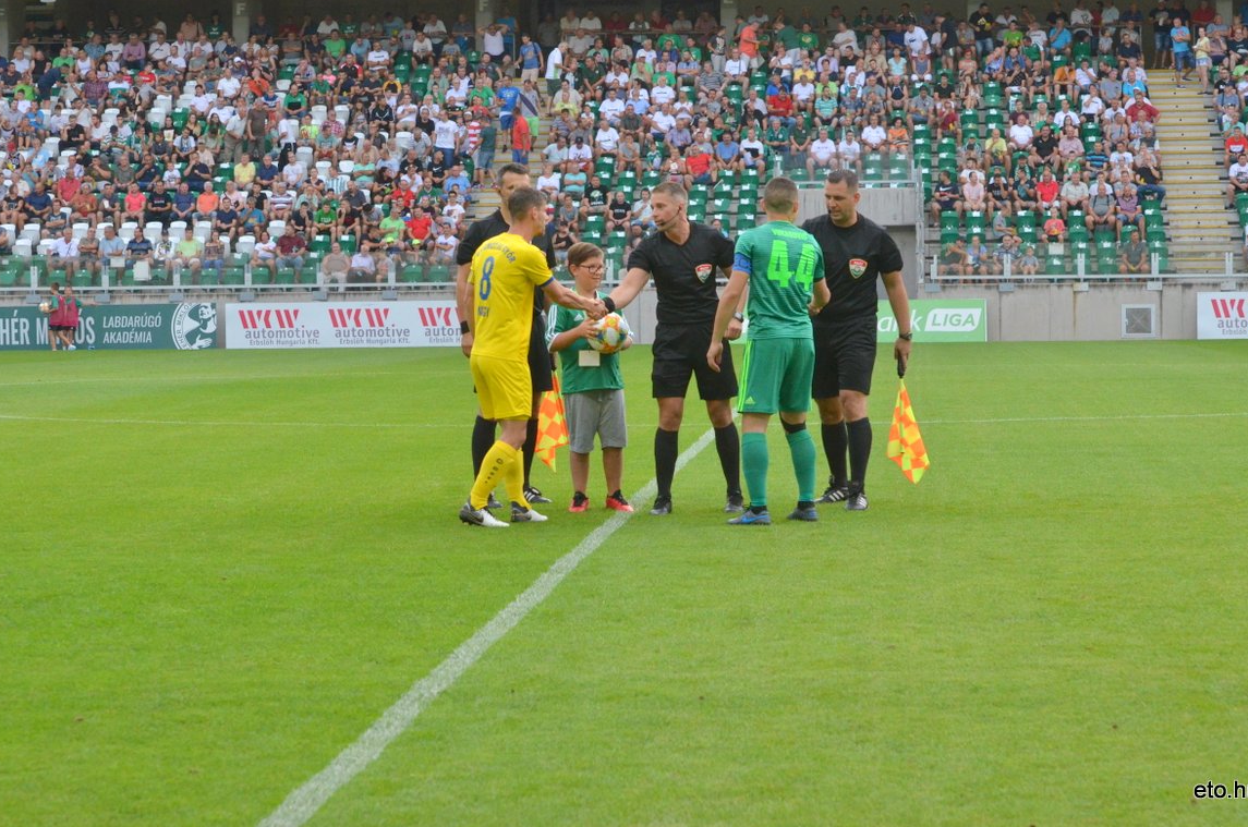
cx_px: 637
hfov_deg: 18.6
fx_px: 3806
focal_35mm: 110
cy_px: 397
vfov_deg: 12.4
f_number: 7.1
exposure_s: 1/800
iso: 1600
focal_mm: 70
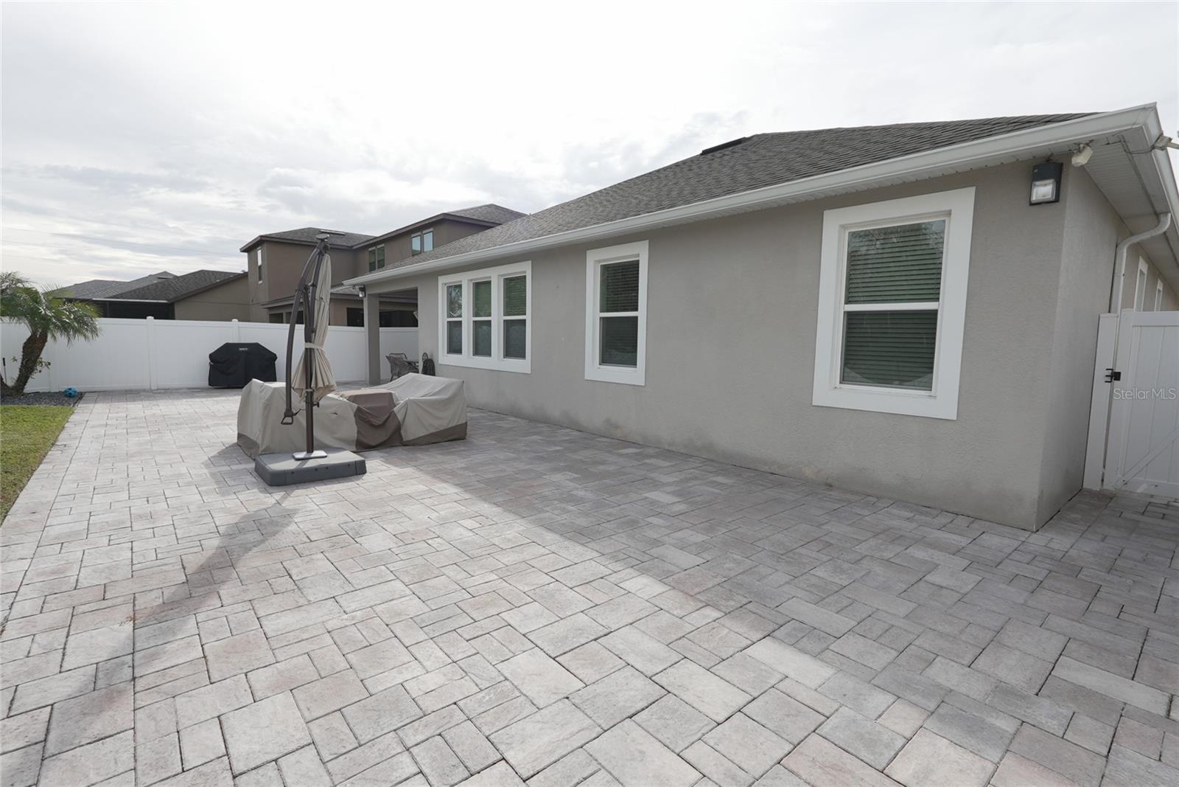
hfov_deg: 96.7
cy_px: 394
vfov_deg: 73.8
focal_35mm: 16
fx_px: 524
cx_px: 590
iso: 100
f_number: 5.6
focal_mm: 11
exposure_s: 1/320
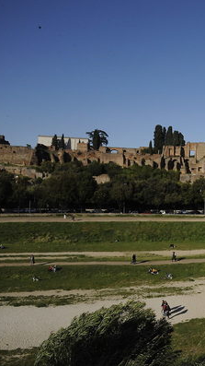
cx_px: 236
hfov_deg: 27.9
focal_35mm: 38
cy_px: 183
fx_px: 368
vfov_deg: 52.8
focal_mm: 24
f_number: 22
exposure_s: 1/640
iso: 1600
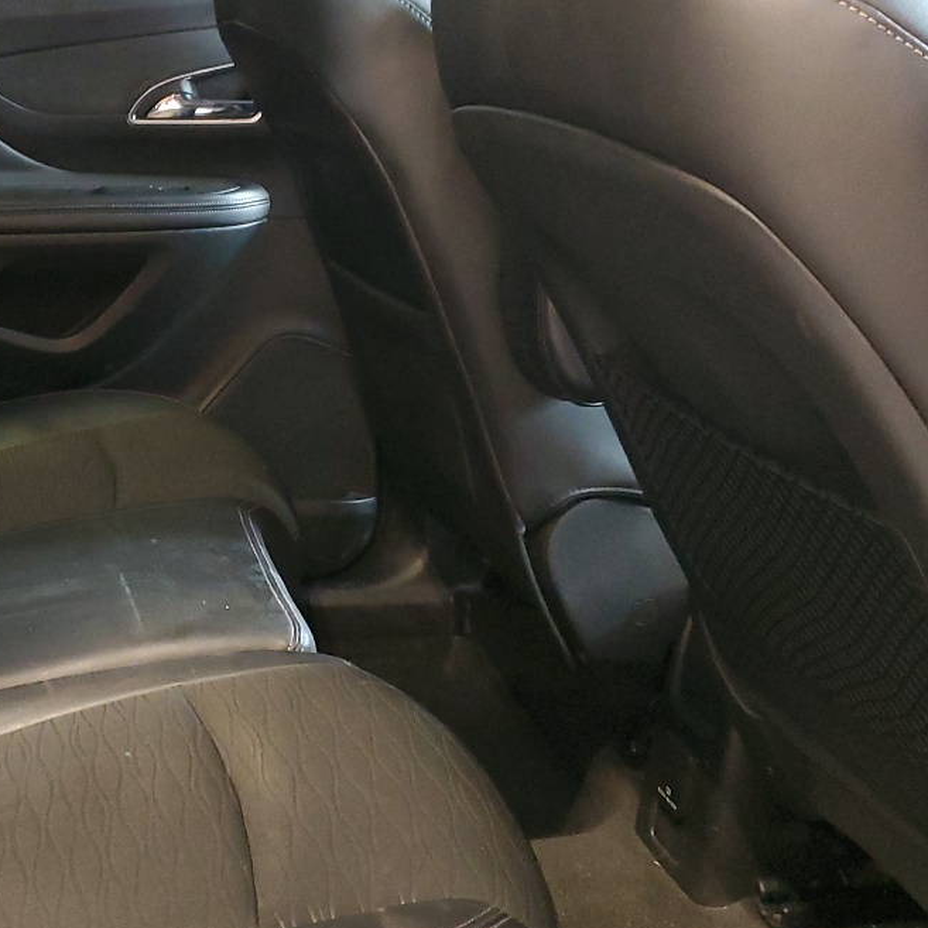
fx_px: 1698
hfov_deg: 29.3
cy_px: 452
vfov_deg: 30.6
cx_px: 93
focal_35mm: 56
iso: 289
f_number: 1.5
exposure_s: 1/30
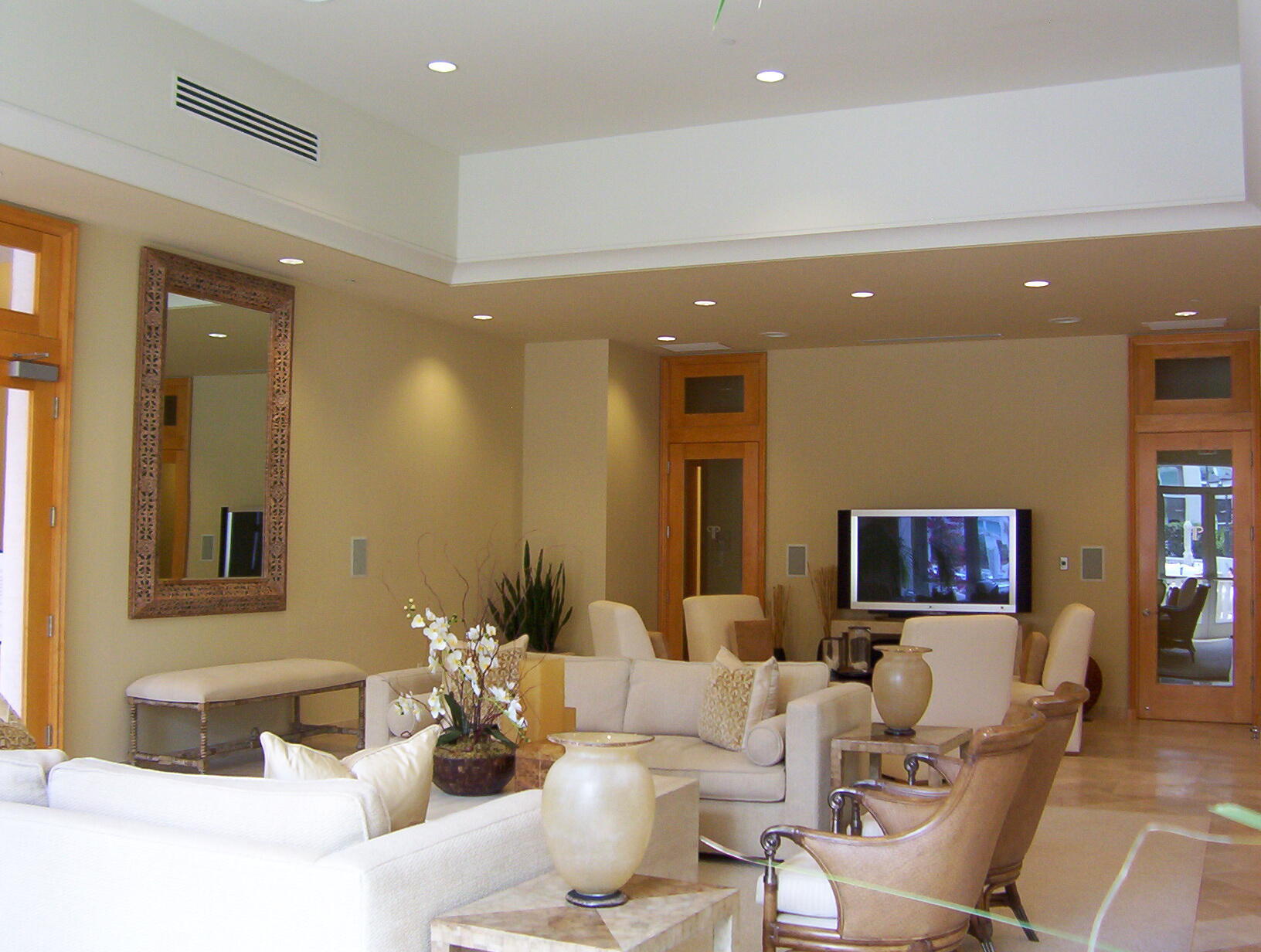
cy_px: 476
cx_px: 630
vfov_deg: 39.8
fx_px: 1315
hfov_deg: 51.2
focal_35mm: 36
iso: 100
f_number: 2.76
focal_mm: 5.54
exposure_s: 1/31.9
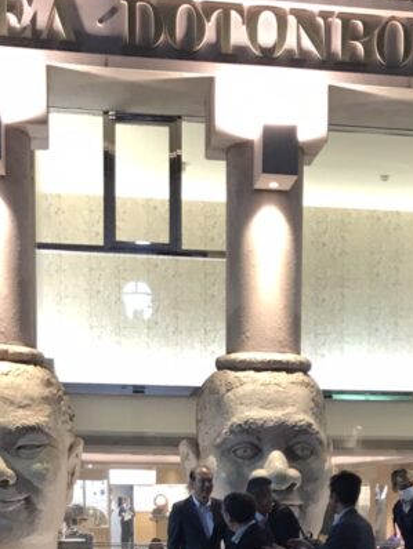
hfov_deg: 20.4
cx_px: 276
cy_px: 601
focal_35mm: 72
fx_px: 1144
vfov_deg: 25.1
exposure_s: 1/20
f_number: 1.8
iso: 40
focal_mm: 3.99
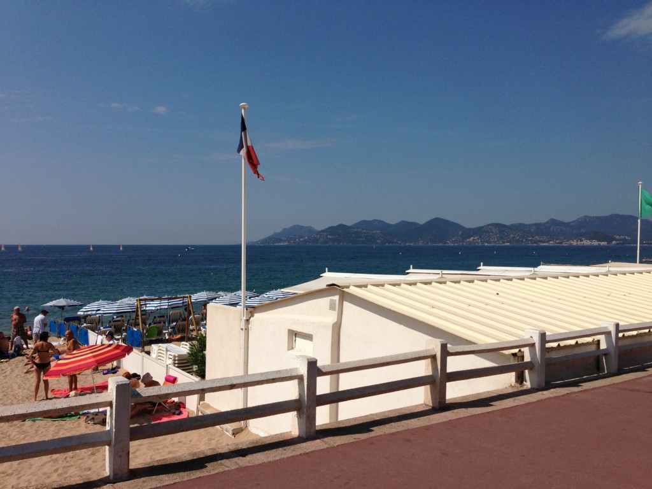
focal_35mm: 33
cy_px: 244
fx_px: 622
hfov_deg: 55.4
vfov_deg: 42.9
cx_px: 326
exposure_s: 1/4184
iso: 50
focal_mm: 4.13
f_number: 2.4
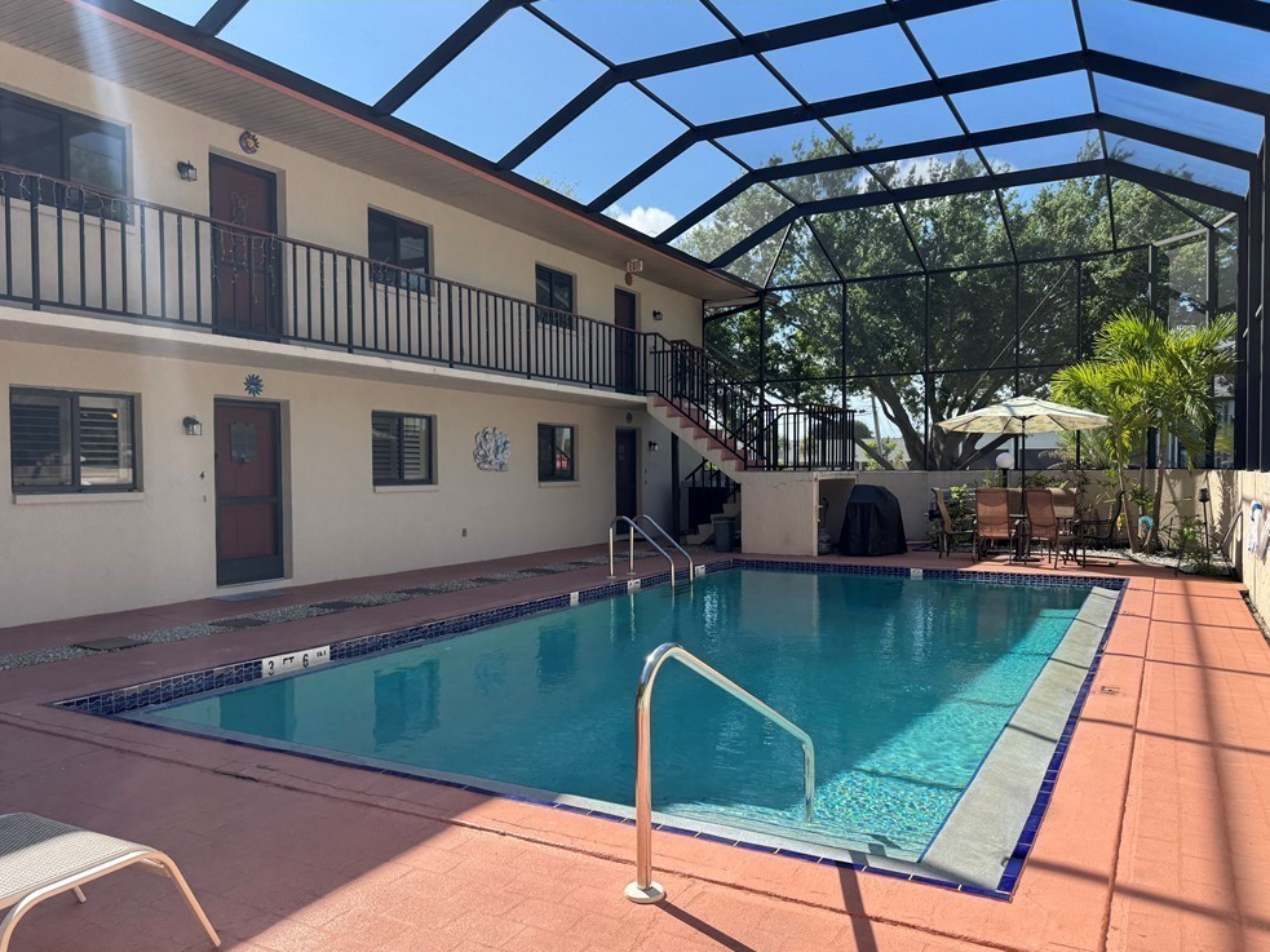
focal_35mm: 25
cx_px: 645
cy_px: 493
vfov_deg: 54.9
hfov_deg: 69.4
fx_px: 917
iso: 80
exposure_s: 1/1767
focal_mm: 6.76
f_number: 1.78
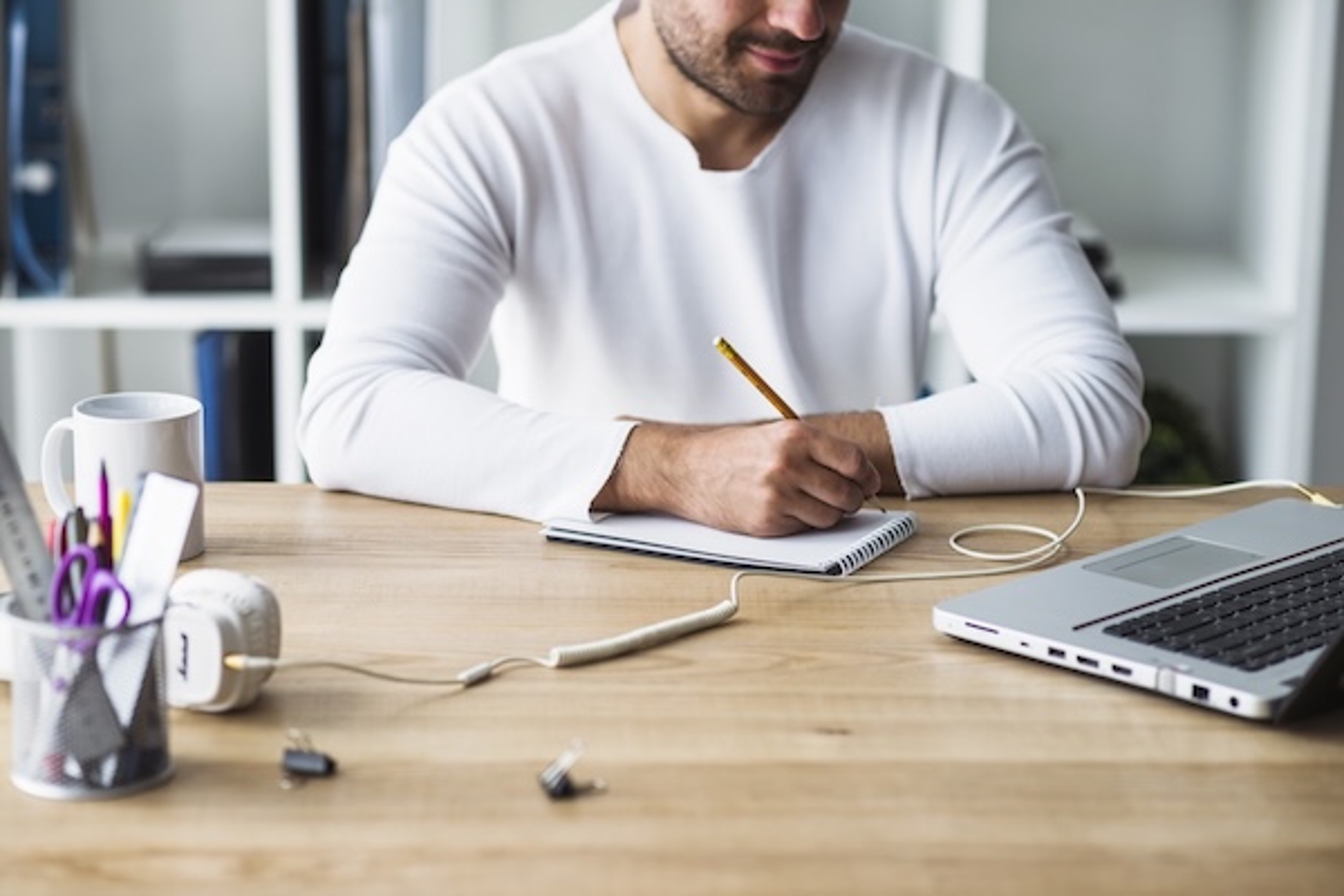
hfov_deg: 23.9
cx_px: 672
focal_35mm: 85
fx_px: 3173
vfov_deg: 16.1
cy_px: 448
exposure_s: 1/400
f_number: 2.8
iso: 200
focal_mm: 85
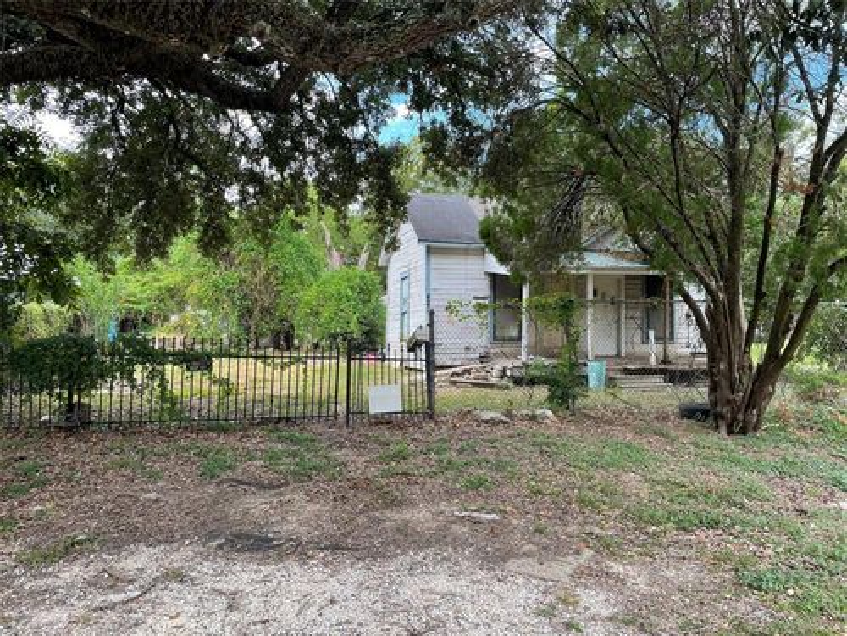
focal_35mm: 26
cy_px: 318
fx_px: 636
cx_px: 424
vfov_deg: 53.1
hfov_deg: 67.3
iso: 32
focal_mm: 4.2
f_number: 1.6
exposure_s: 1/320
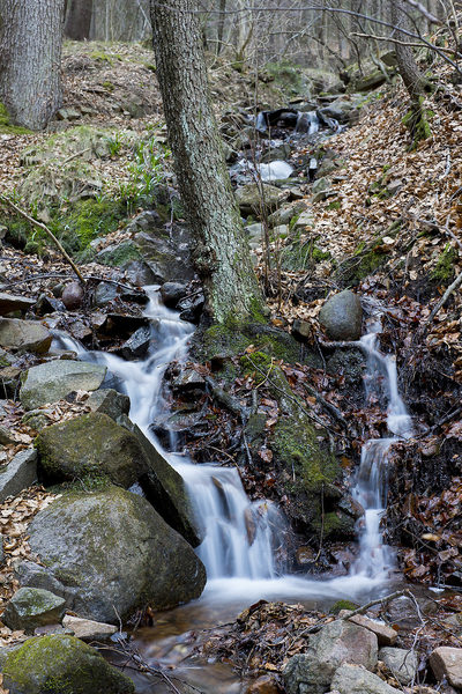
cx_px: 231
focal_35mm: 50
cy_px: 347
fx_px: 962
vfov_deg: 39.6
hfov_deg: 27.0
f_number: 8
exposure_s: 1.3
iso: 100
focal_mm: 50
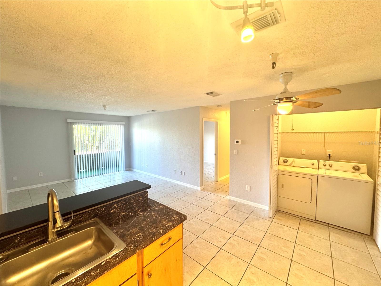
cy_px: 143
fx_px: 154
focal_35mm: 14
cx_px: 190
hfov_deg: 102.1
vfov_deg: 85.7
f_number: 2.2
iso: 250
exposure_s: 1/120
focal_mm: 2.22
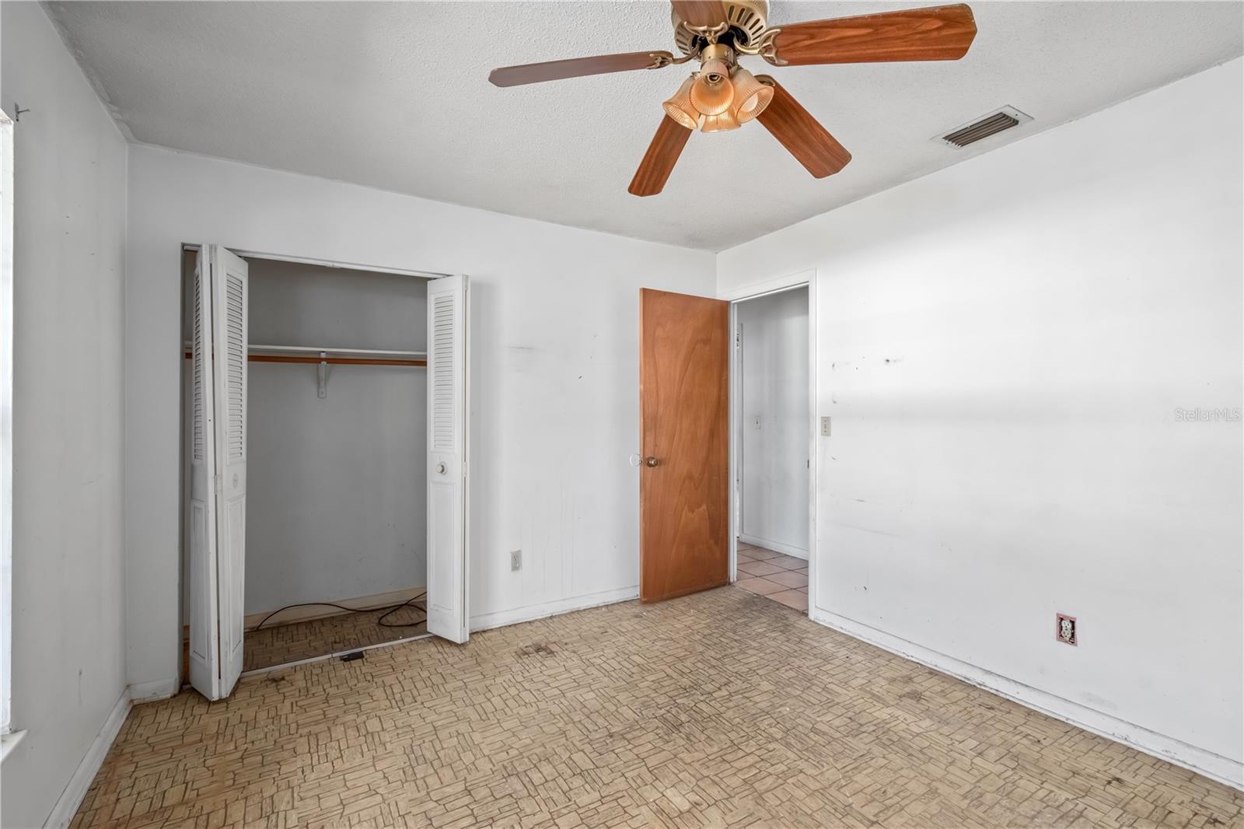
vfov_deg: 77.3
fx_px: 518
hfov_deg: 100.4
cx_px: 622
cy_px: 414
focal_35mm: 15
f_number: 9
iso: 250
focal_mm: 10
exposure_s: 1/10
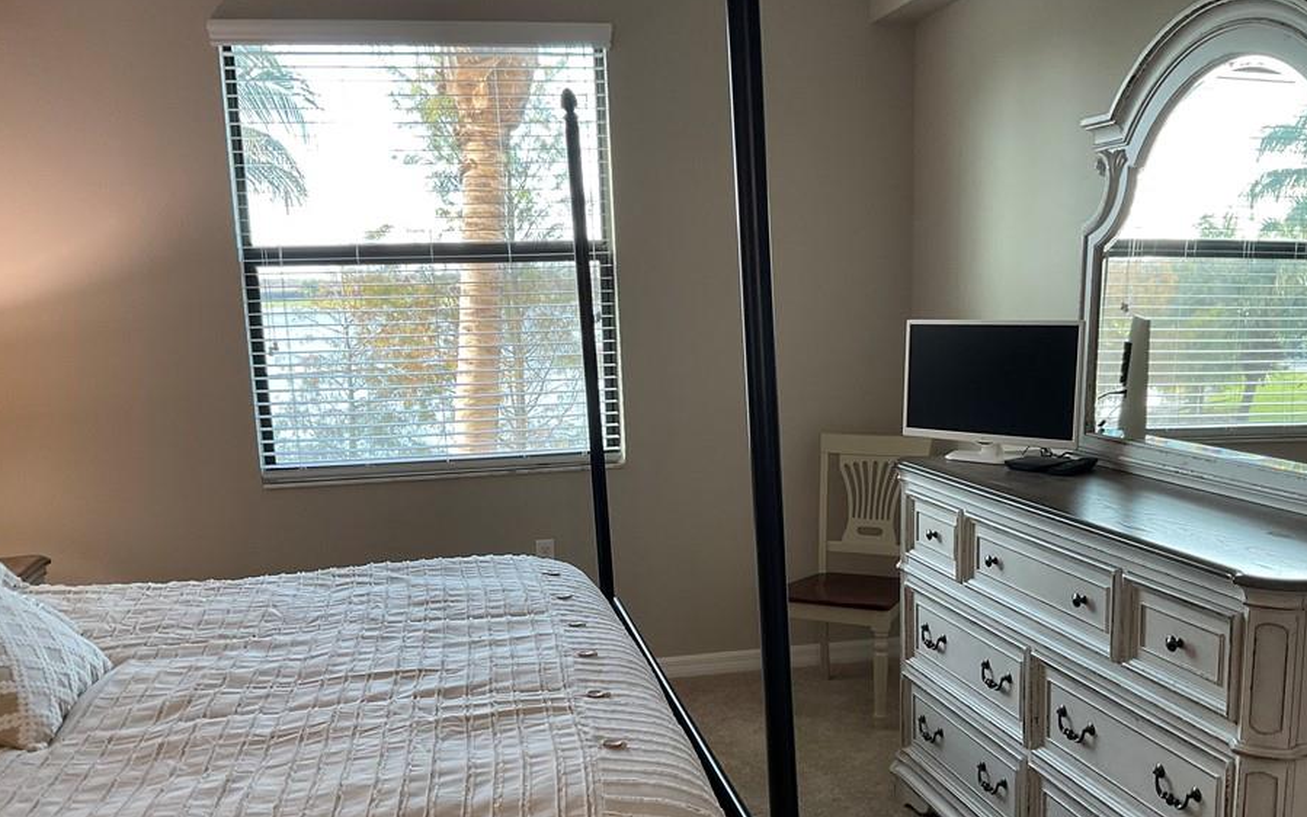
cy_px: 518
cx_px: 691
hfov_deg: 55.3
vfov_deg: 36.1
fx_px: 1247
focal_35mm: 35
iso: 40
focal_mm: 3
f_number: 1.8
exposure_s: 1/60
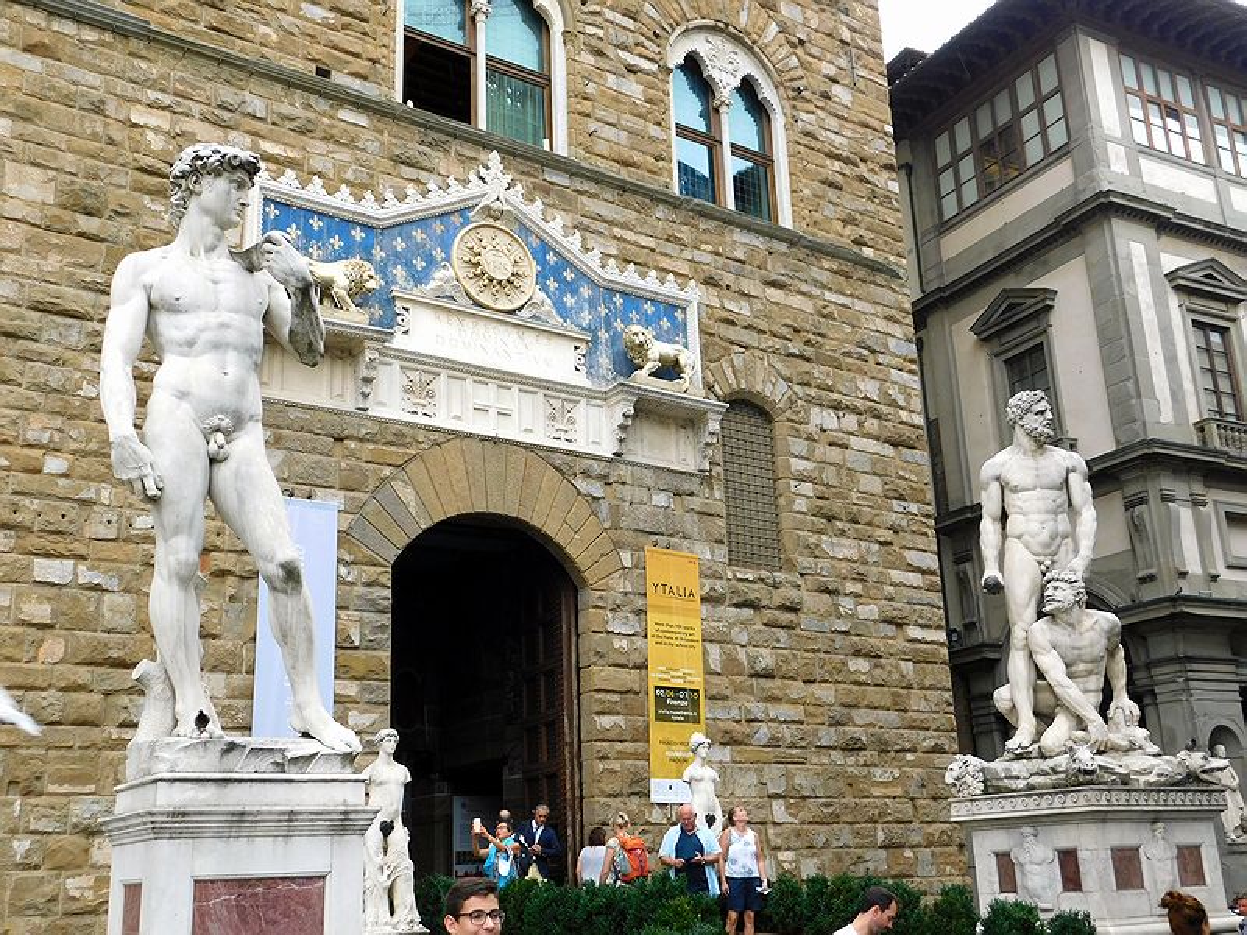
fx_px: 1297
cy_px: 468
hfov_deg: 51.4
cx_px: 624
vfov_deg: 39.7
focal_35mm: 36
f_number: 3.5
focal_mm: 6.3
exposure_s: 1/160
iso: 125
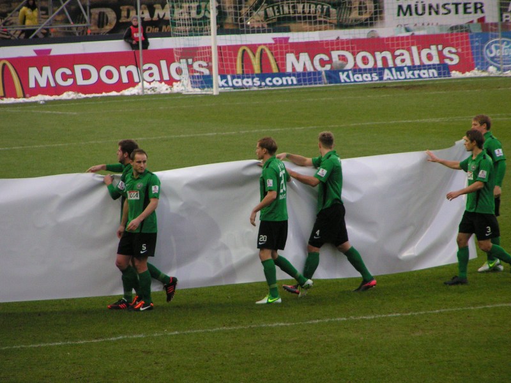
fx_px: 5610
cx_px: 256
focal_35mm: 380
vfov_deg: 3.9
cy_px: 192
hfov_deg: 5.2
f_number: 3.5
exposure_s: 1/400
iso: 200
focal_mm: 58
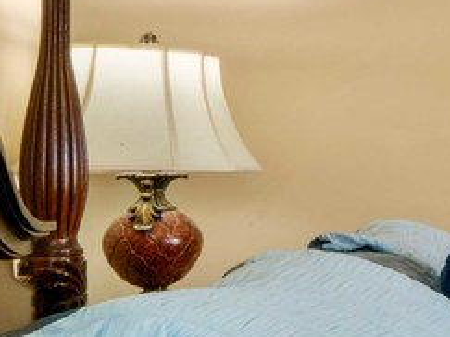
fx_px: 1000
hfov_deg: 10.2
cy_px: 178
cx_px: 1469
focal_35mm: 77
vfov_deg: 19.1
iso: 250
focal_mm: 12
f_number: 11
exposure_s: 1/1.25
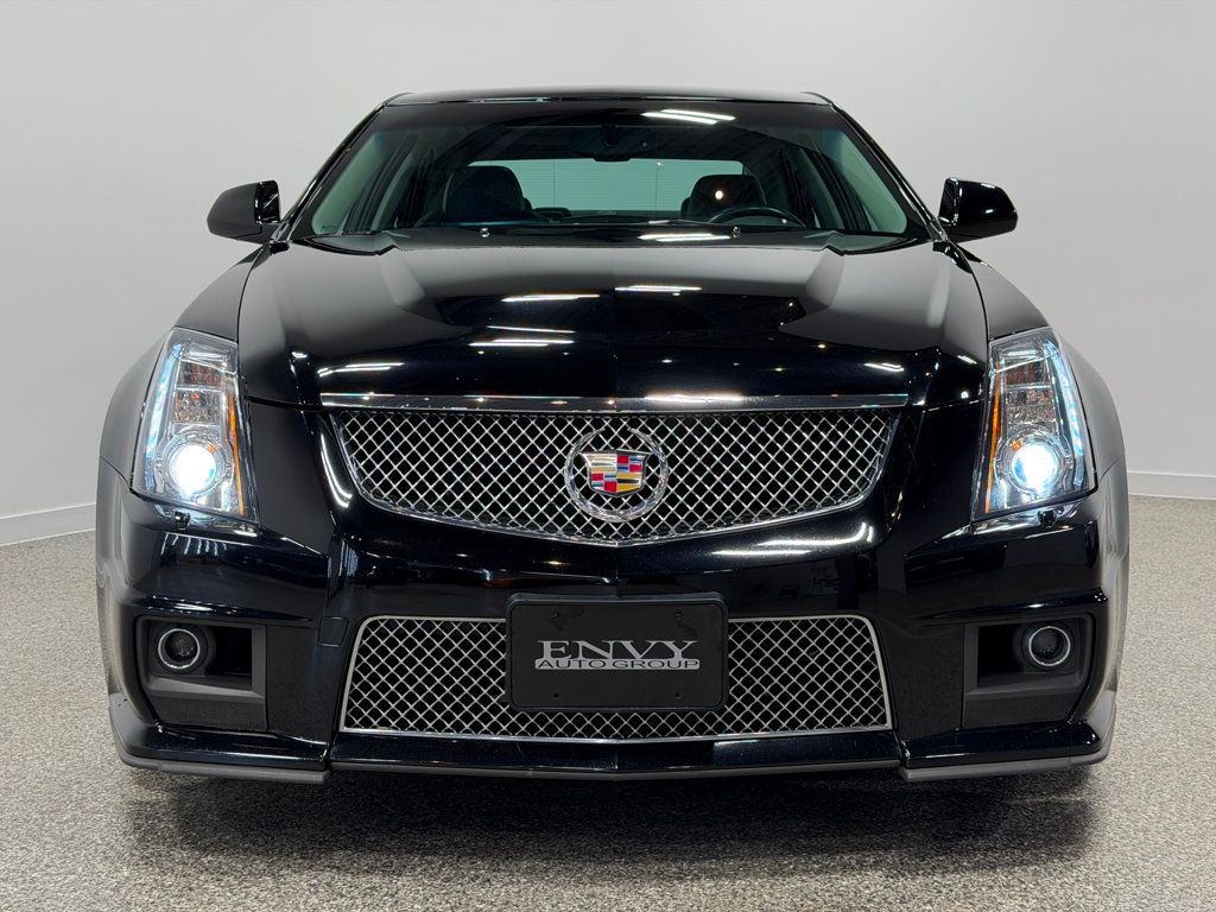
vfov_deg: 30.3
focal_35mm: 48
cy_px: 456
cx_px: 608
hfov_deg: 39.7
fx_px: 1686
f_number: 1.78
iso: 64
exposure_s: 1/151
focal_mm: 6.76
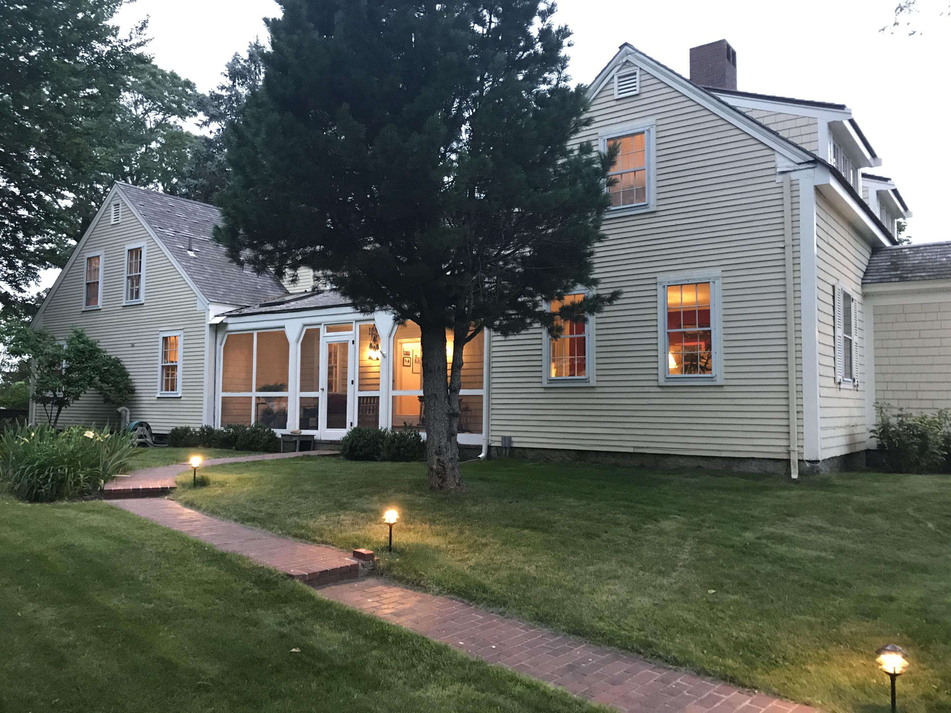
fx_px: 769
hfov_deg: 63.4
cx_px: 476
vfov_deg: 49.7
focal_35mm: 28
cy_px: 356
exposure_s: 1/9
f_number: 1.8
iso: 100
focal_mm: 3.99
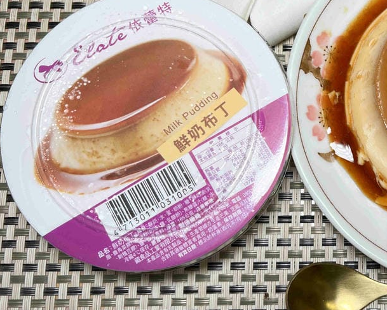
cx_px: 379
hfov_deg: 34.3
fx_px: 573
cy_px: 108
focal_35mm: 50
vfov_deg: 30.1
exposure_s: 1/120
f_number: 1.5
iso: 50
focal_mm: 5.7
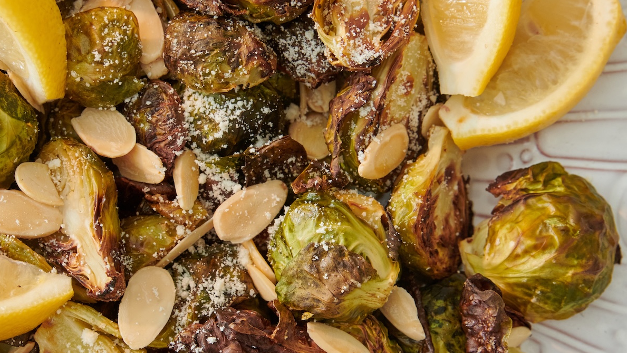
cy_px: 194
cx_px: 311
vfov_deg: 10.9
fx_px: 1846
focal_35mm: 111
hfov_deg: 19.3
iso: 800
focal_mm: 70
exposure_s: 1/200
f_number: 13
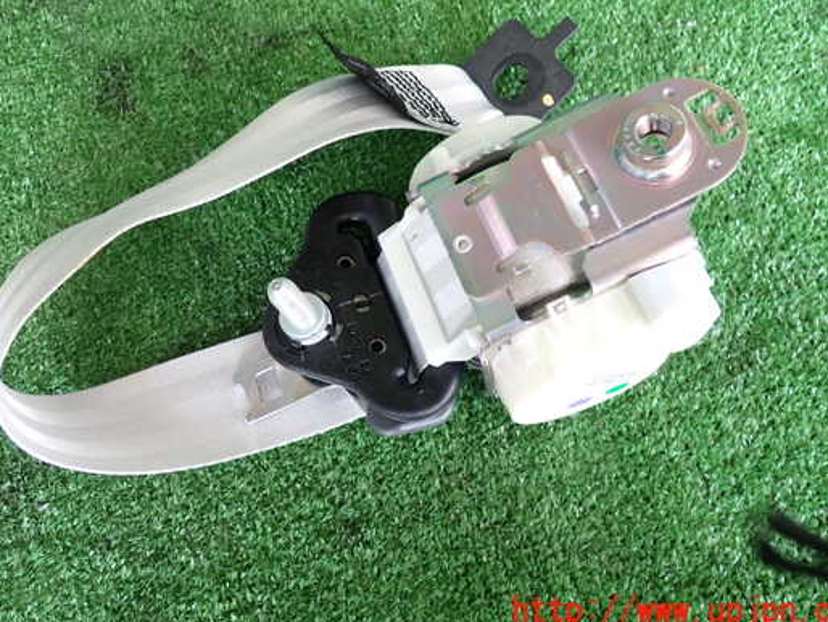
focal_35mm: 35
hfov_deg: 52.6
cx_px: 393
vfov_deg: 40.6
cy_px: 269
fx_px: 838
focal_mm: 5.4
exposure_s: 1/30
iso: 200
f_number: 2.3
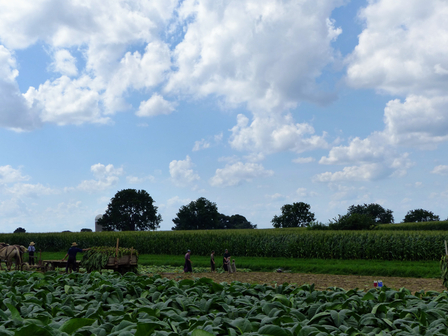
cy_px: 168
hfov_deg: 30.7
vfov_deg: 23.3
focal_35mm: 63
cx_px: 224
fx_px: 815
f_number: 4.5
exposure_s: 1/1600
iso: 160
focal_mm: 11.4
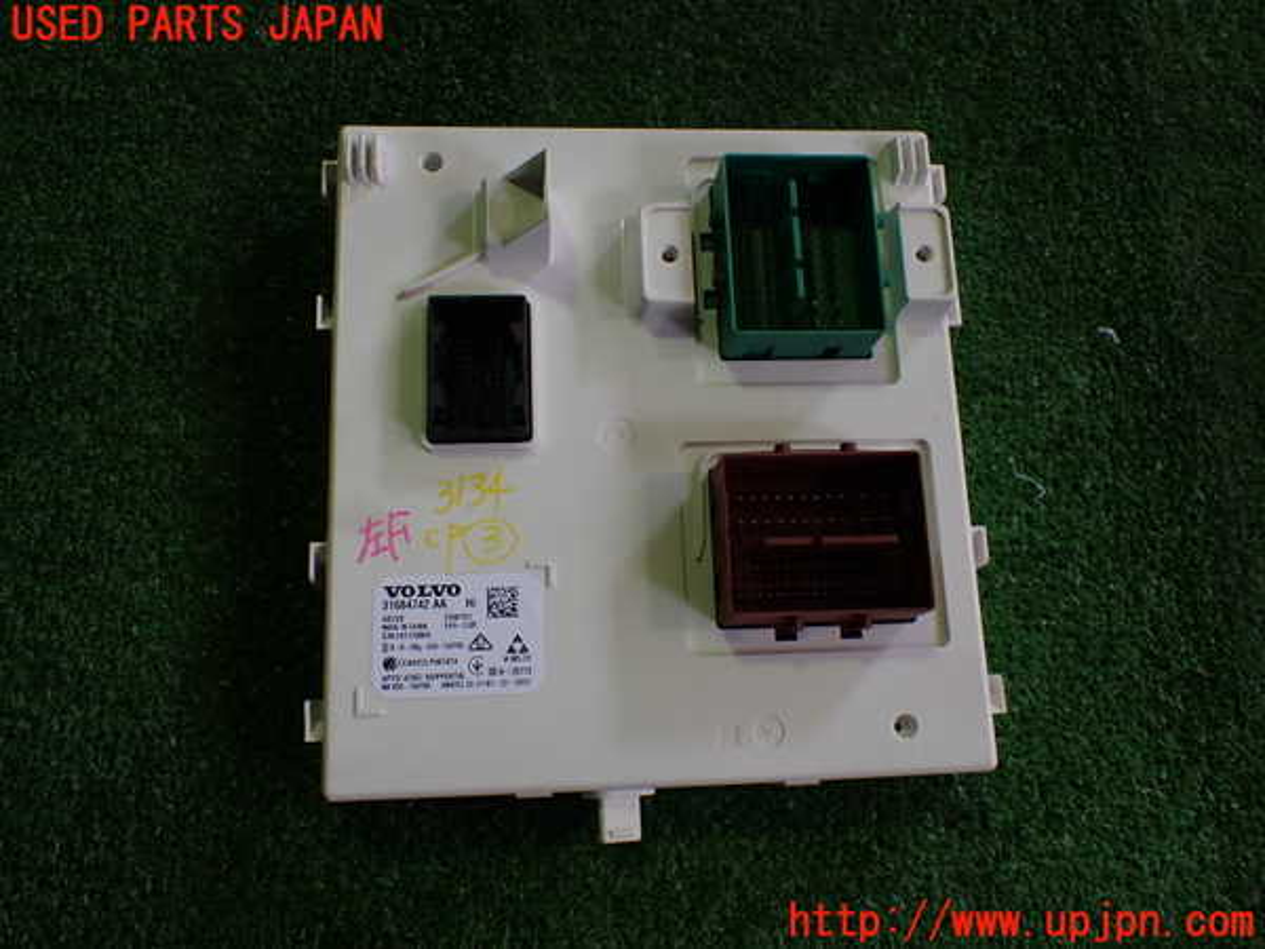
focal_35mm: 30
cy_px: 474
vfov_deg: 46.8
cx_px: 632
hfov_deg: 60.0
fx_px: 1096
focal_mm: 5.4
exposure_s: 1/125
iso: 200
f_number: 2.3
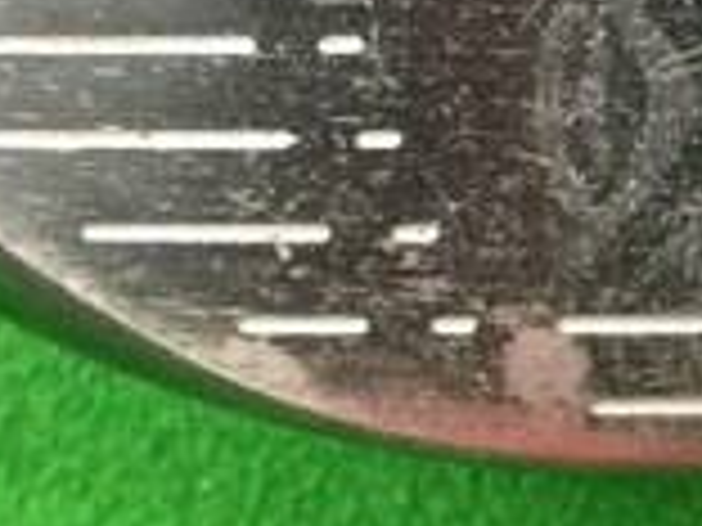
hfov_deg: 15.3
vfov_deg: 11.6
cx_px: 670
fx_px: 2576
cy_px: 0
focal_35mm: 127
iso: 250
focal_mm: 3.3
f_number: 2.4
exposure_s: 1/24
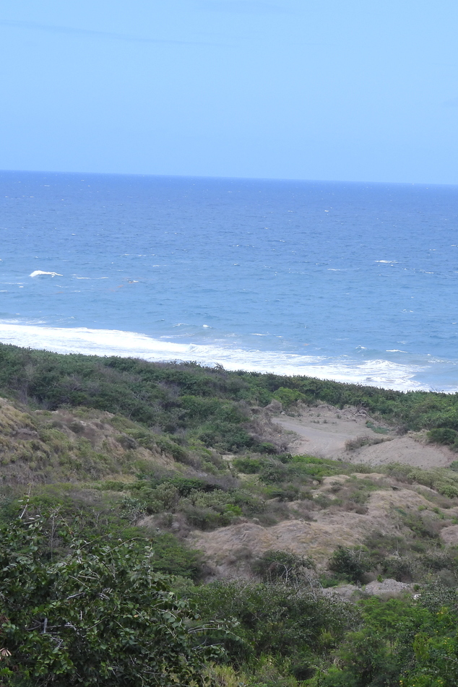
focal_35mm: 119
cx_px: 266
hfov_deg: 11.5
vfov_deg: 17.2
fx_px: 2271
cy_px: 342
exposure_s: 1/1000
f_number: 4
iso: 100
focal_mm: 15.2
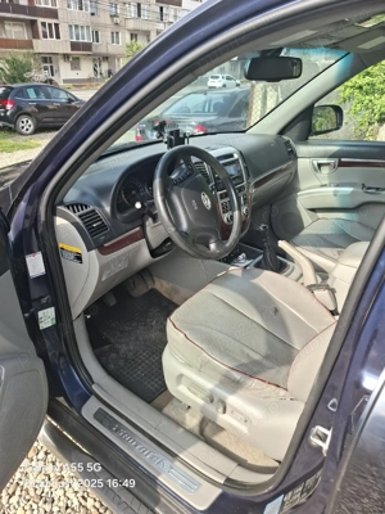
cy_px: 257
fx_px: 341
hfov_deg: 58.9
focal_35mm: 23
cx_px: 192
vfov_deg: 73.9
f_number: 1.8
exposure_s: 1/451
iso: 50
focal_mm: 5.54
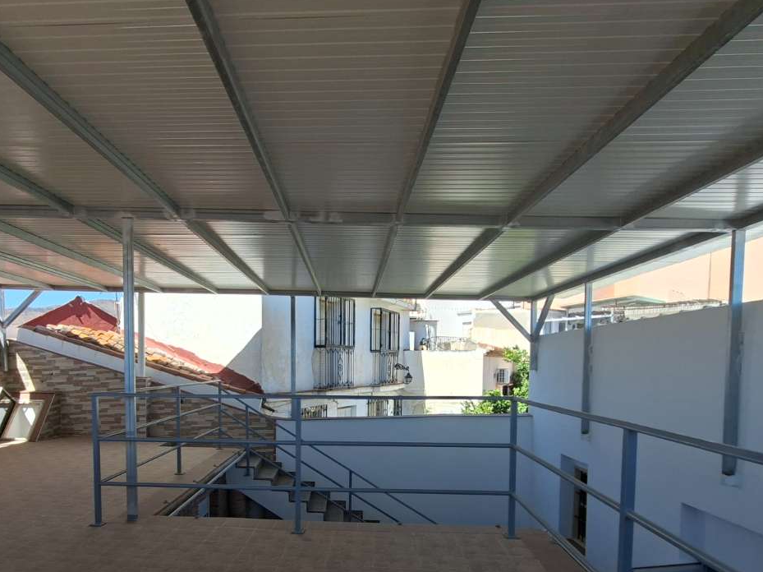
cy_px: 392
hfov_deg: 78.2
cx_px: 310
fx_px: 463
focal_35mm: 21
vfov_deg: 61.5
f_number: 2.2
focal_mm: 1.74
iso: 40
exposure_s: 1/613
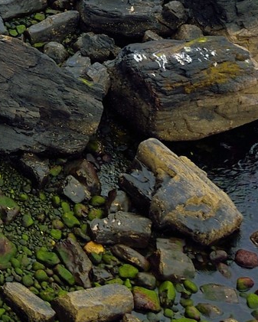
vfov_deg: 9.6
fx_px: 1737
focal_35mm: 182
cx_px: -180
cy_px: -414
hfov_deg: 8.2
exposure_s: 1/500
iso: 200
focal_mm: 34
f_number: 5.6
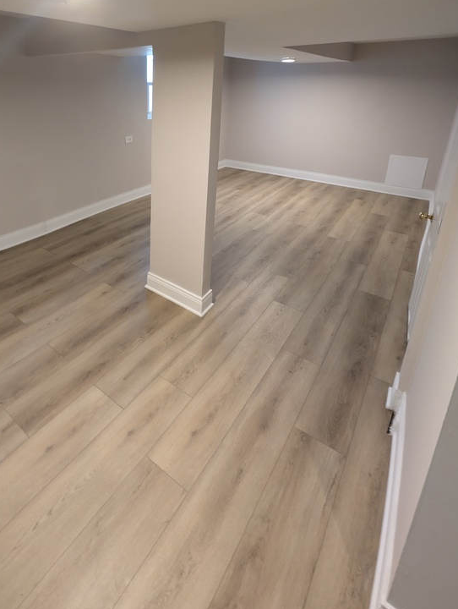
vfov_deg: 83.8
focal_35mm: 18
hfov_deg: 69.5
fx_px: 317
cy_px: 190
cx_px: 150
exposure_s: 1/17.3
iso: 161
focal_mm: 2.02
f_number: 1.7
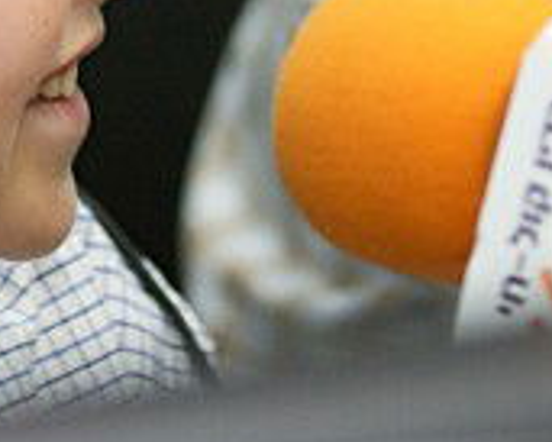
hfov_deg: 4.2
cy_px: -79
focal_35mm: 463
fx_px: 7576
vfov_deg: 3.3
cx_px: 90
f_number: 2.8
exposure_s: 1/125
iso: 400
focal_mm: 105
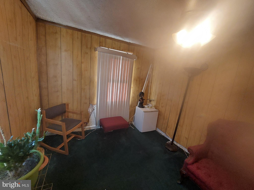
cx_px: 127
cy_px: 95
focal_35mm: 13
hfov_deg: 106.2
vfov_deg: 89.9
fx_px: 95
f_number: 2.2
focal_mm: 1.74
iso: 320
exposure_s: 1/30
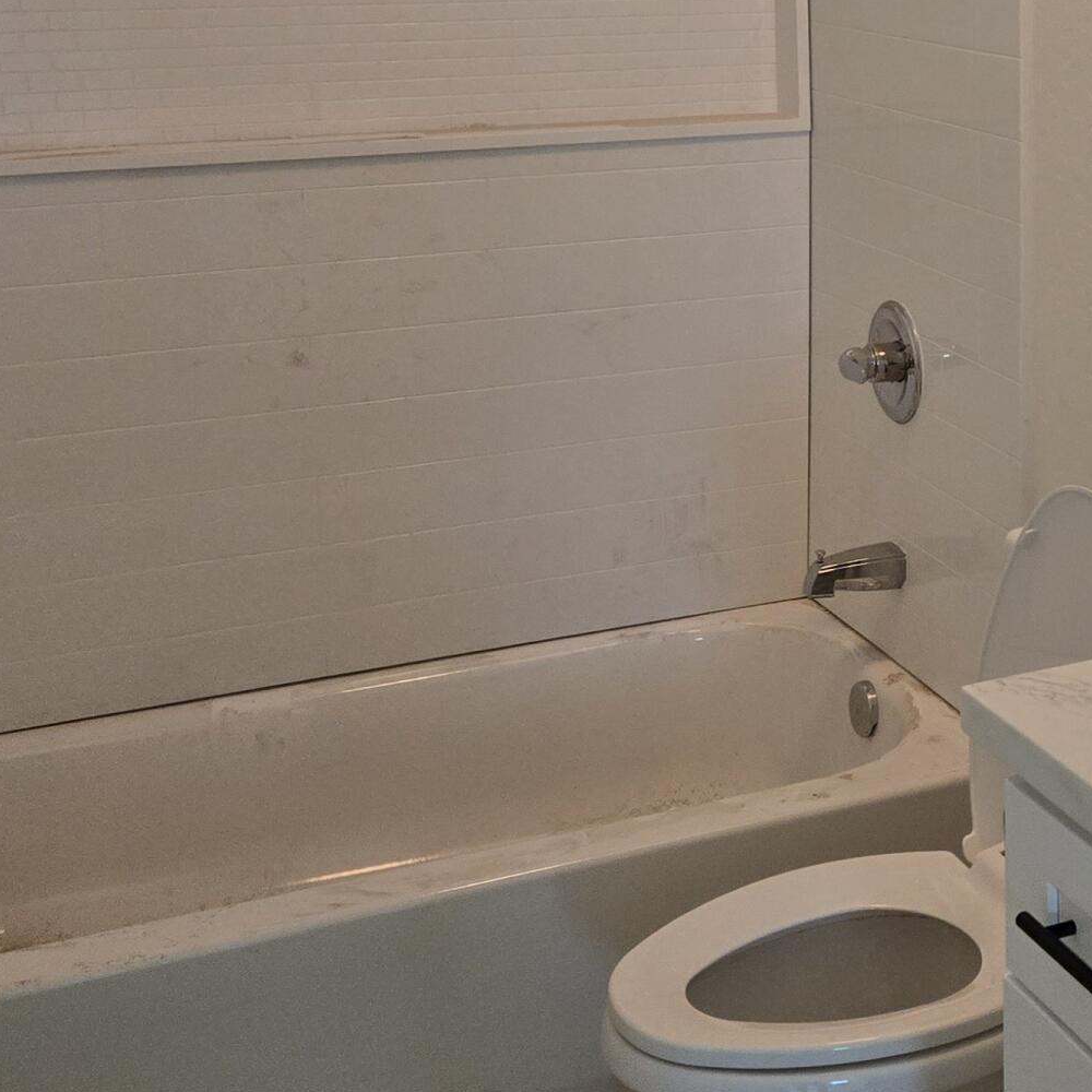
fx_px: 2177
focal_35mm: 61
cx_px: 1073
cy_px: 313
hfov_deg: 26.7
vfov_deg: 27.9
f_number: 1.8
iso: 500
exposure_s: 1/120
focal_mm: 5.4
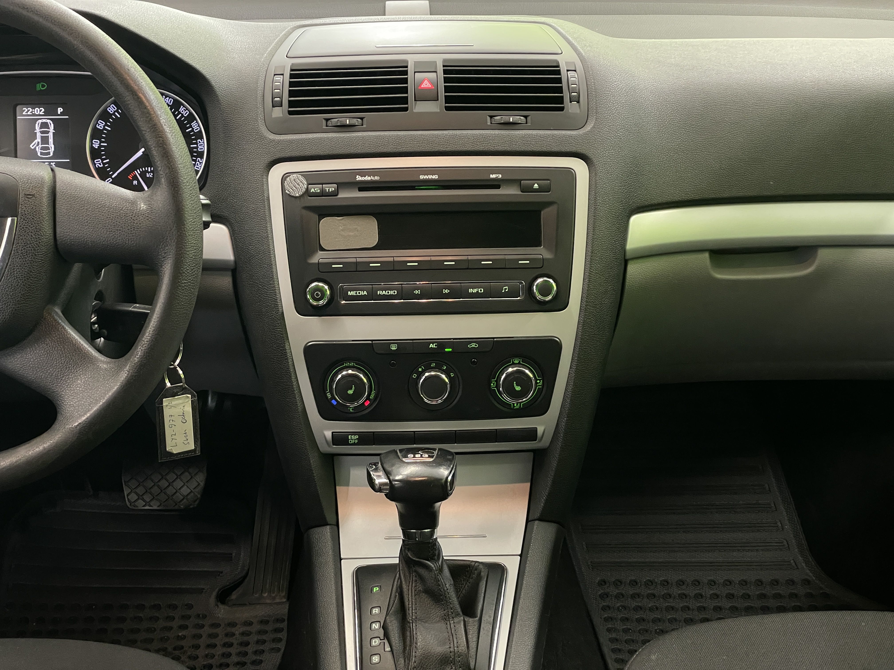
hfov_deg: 36.8
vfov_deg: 28.0
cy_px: 335
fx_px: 1343
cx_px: 447
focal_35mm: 52
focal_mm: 6
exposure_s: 1/50
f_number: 2
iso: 400
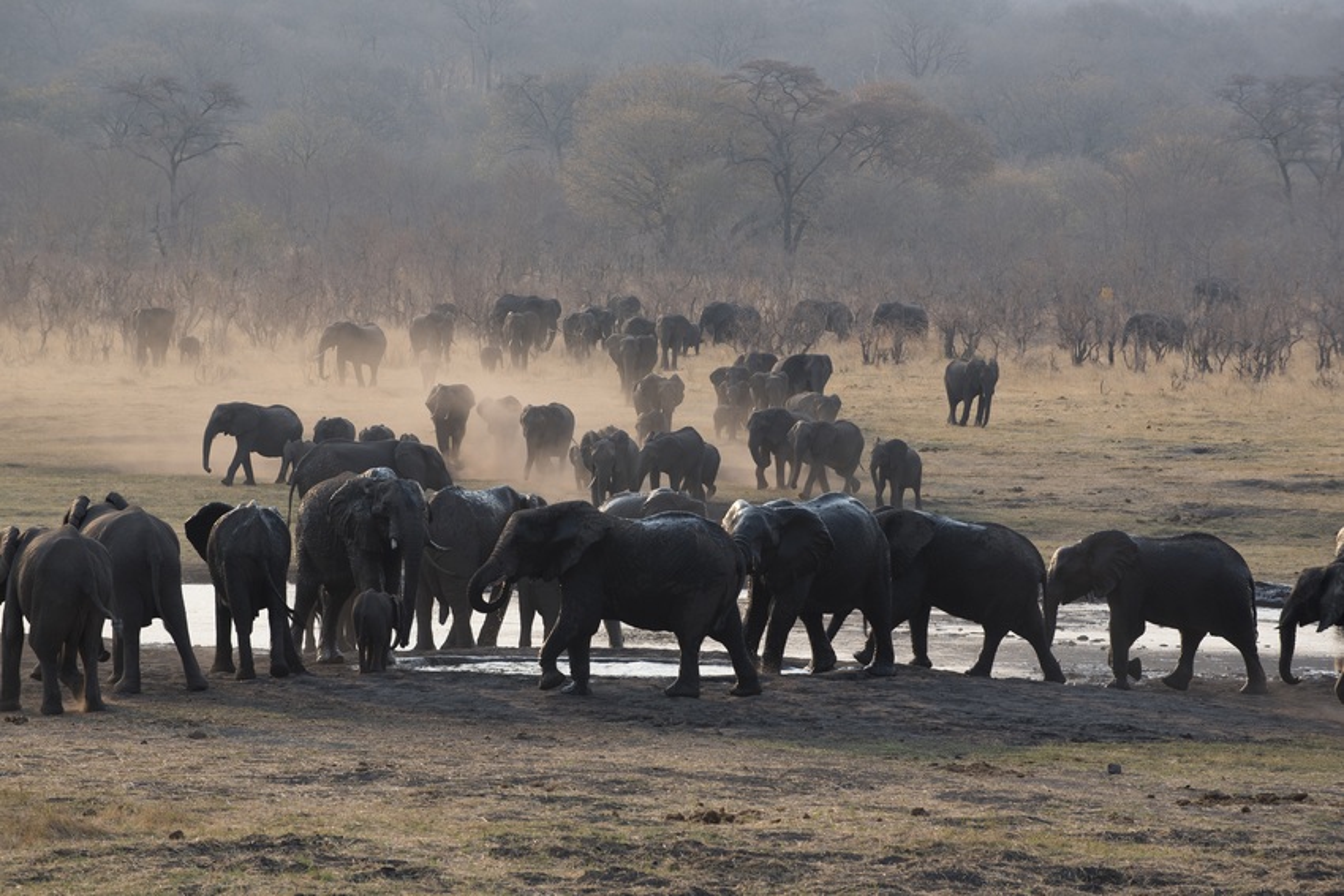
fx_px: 7094
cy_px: 448
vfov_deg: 7.2
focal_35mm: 190
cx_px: 672
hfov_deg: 10.8
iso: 280
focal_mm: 190
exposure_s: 1/250
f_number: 8
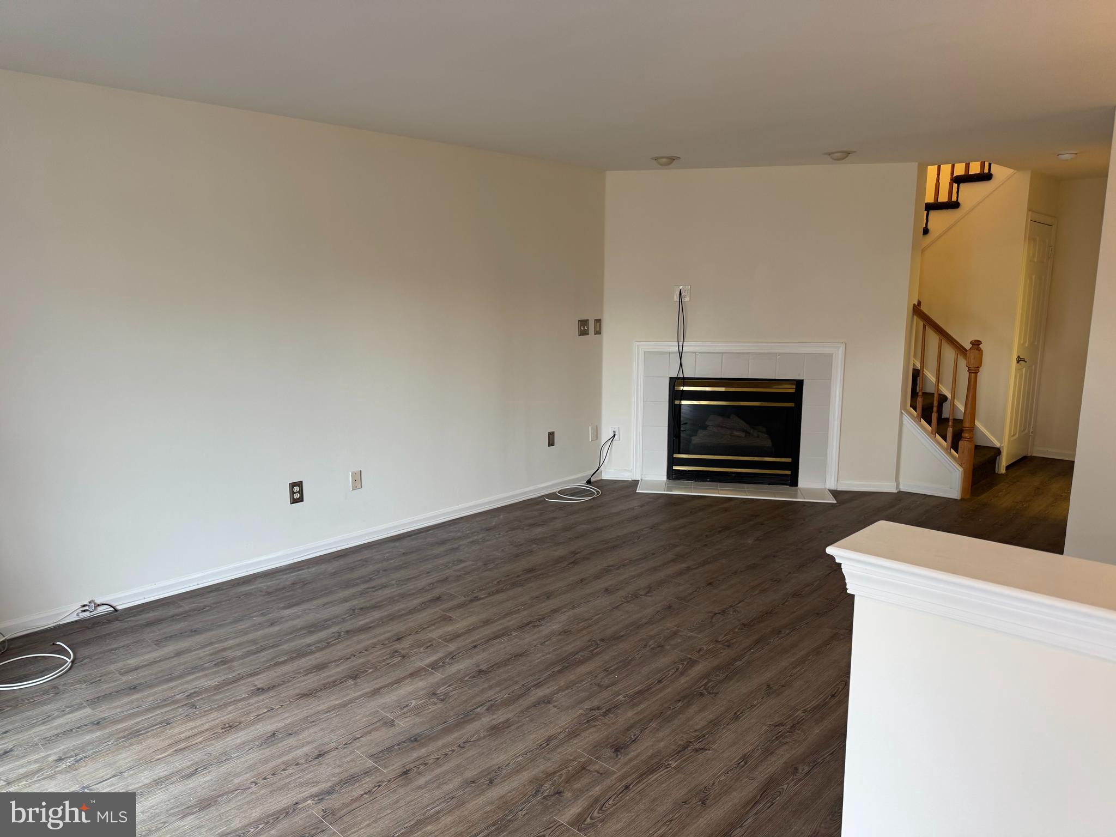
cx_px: 558
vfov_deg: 56.8
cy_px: 418
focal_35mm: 24
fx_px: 774
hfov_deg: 71.6
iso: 125
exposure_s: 1/60
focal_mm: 6.76
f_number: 1.78
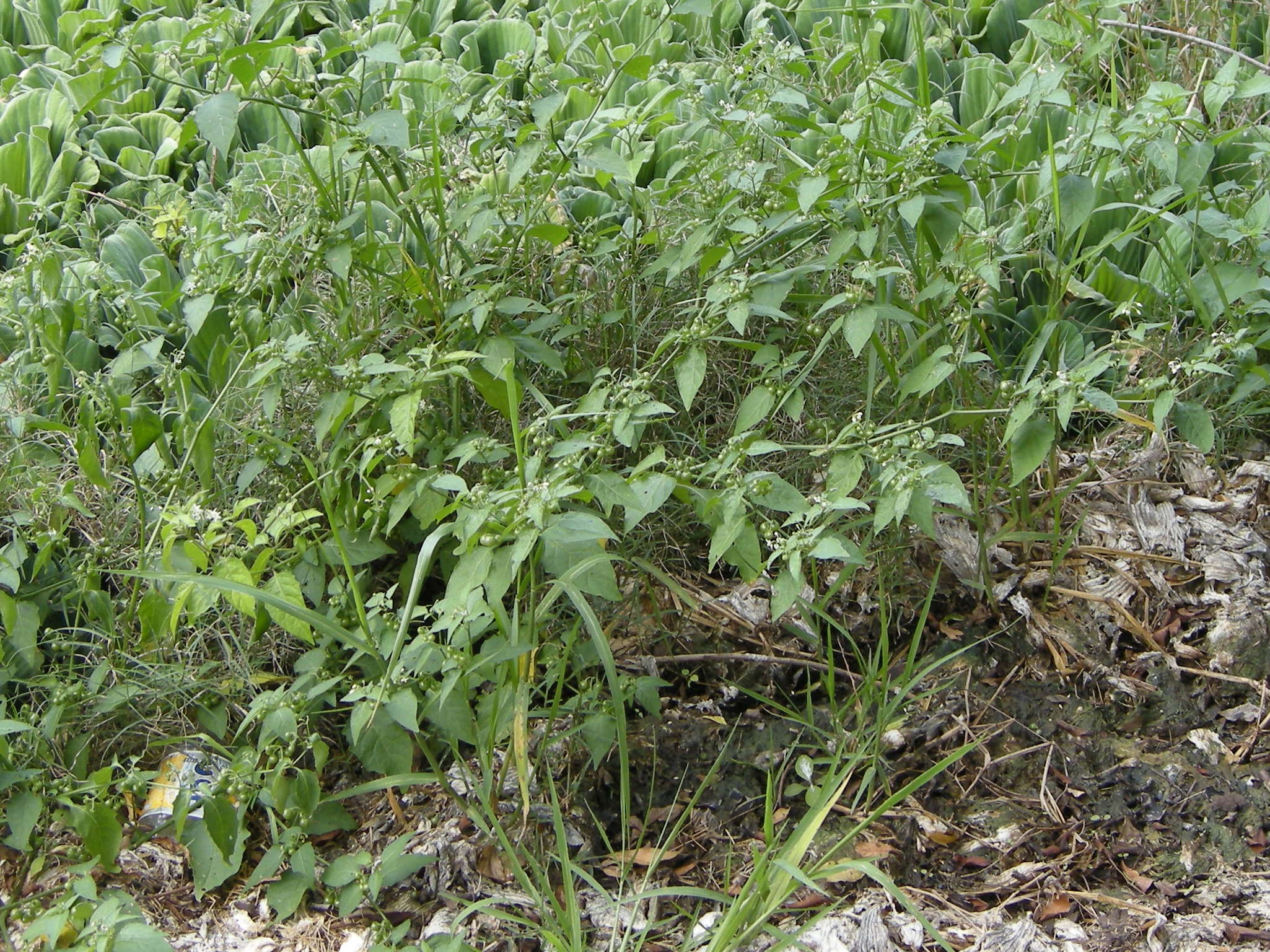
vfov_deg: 40.7
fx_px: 1284
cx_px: 635
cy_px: 476
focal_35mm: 35
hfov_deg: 52.6
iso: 64
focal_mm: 7.5
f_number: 3.4
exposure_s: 1/85
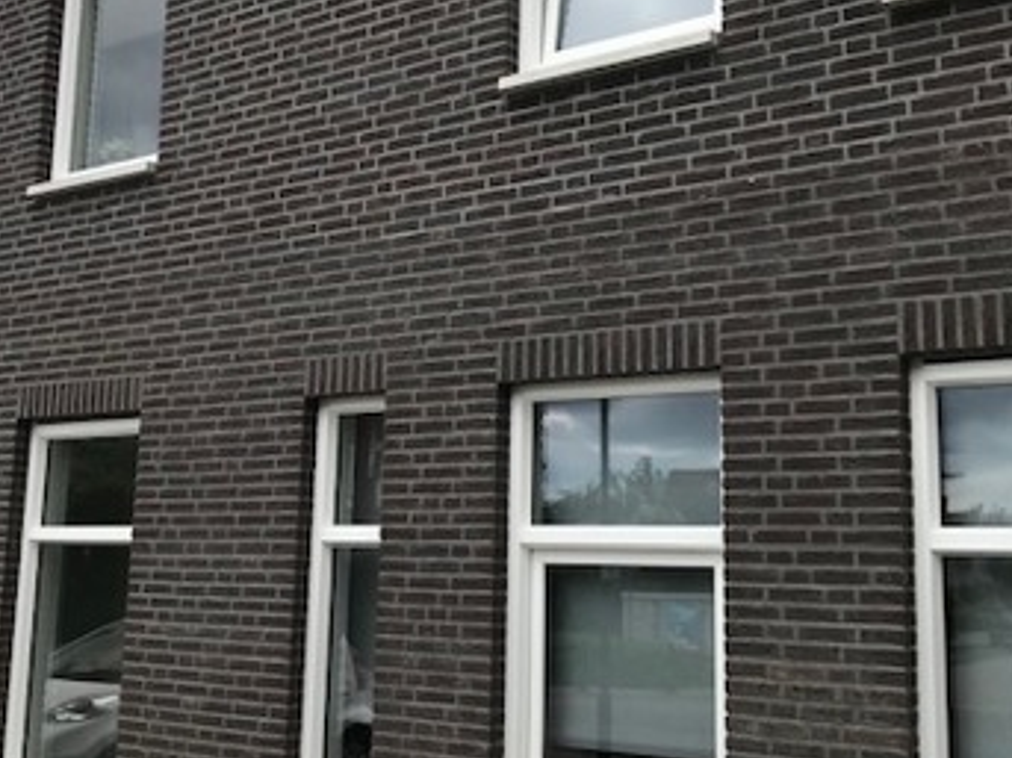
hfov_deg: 38.9
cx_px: 451
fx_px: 1432
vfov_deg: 29.6
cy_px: 321
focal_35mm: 49
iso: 20
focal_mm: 3.99
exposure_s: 1/903
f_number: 1.8
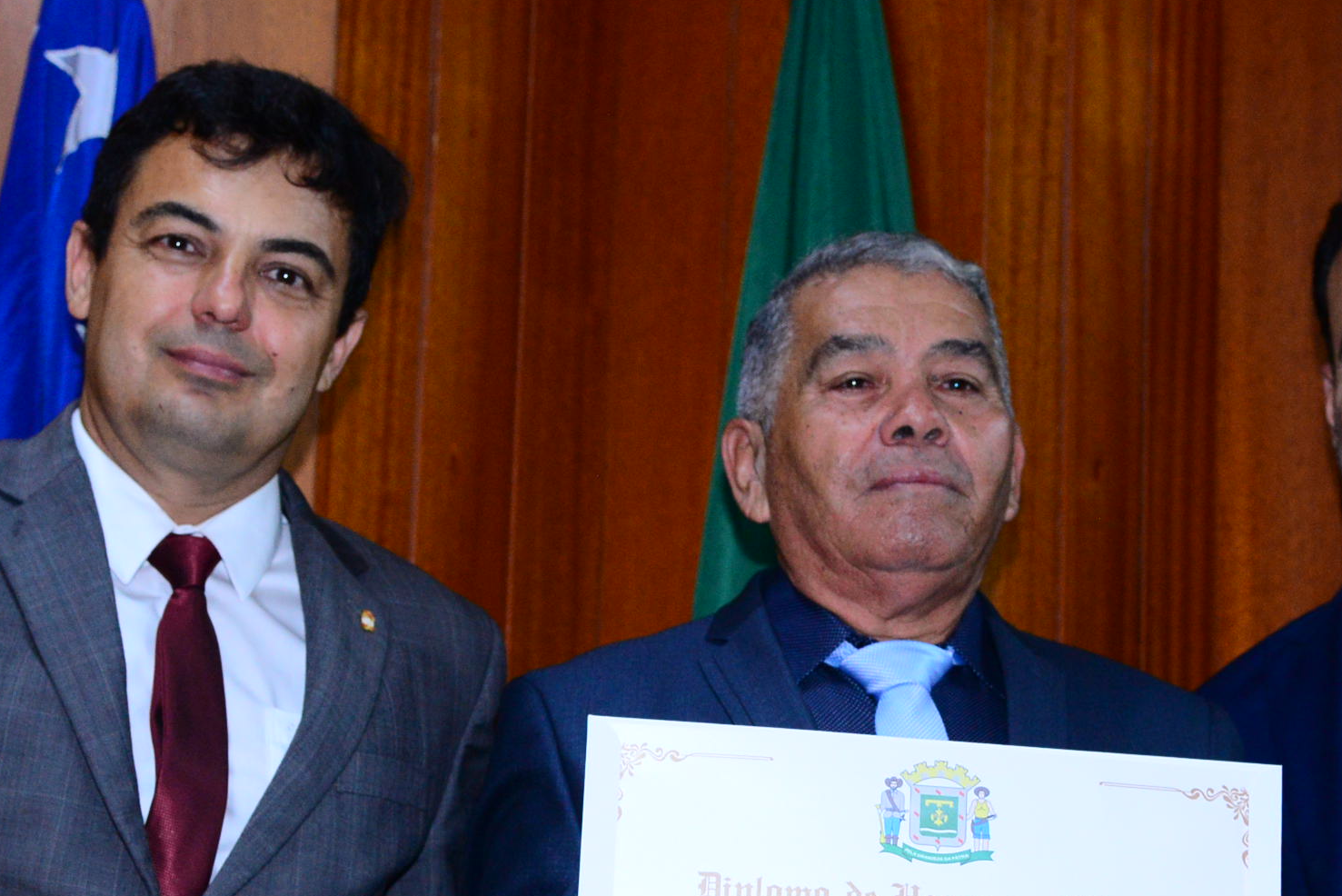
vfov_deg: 12.2
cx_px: 745
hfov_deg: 18.2
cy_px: 702
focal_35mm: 112
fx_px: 4177
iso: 2500
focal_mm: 55
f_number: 4.5
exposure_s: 1/125
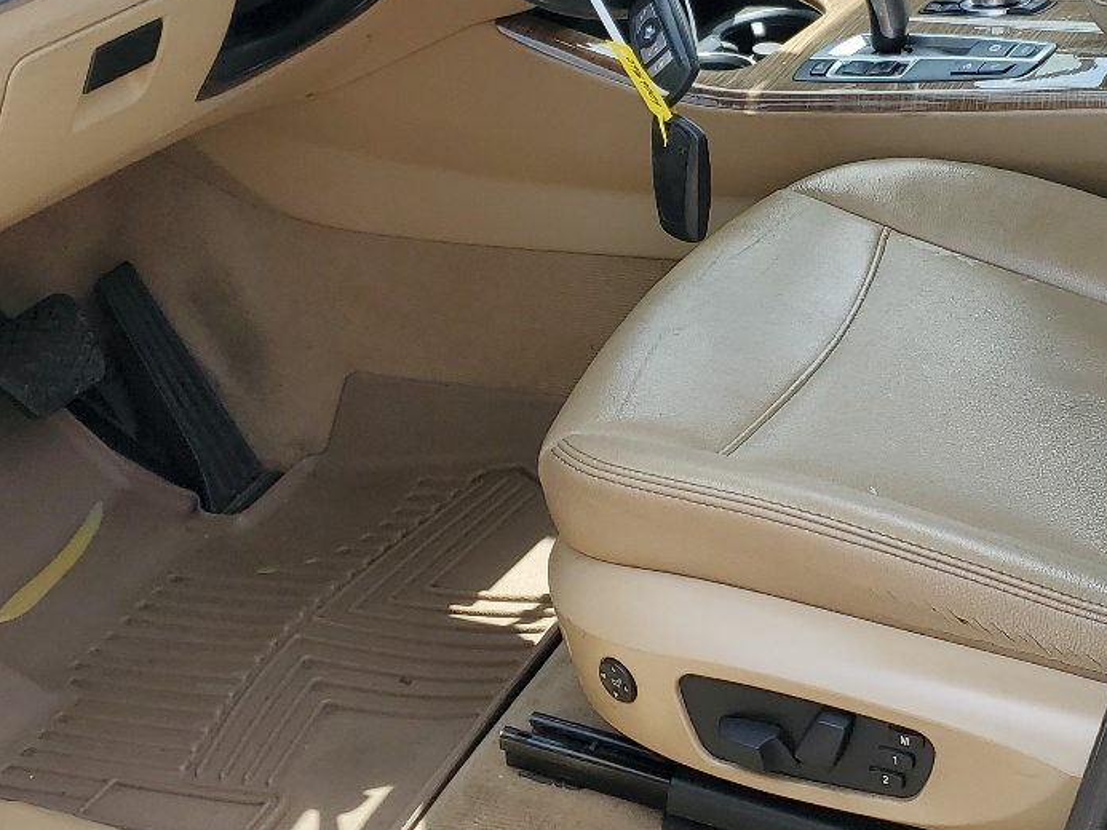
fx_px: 1919
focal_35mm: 60
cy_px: 295
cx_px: 791
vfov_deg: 24.3
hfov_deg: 31.8
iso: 50
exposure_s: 1/714
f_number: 1.5
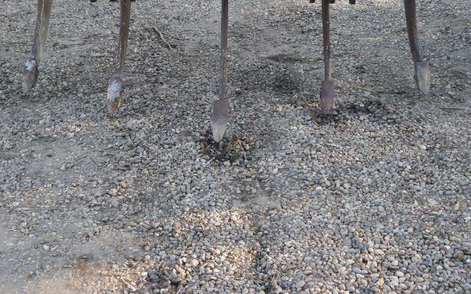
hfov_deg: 30.2
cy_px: 5
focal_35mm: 68
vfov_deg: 18.7
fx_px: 873
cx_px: 232
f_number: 4.2
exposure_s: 1/80
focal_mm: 19
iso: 160
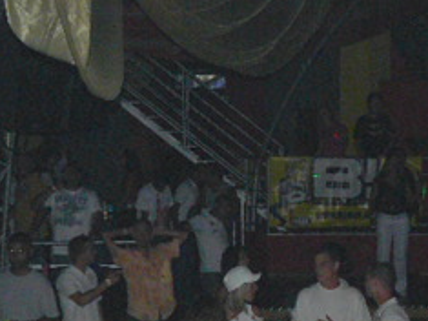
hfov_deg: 19.8
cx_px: 361
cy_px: 378
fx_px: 1211
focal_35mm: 98
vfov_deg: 14.6
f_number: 2.8
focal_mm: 6
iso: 400
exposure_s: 1/25
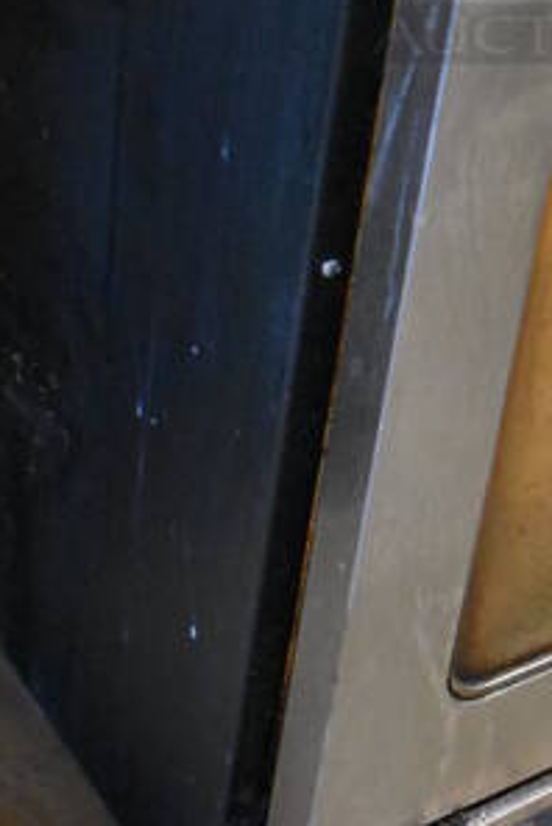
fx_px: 2547
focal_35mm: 111
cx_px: 666
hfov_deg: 12.1
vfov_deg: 17.8
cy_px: -82
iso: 6400
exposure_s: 1/125
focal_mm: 24
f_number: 3.8
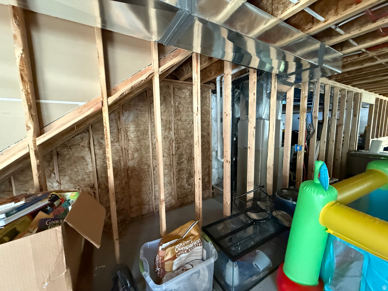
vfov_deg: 85.7
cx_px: 194
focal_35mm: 14
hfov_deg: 102.1
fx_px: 157
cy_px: 146
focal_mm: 2.22
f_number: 2.2
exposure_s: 1/60
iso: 800
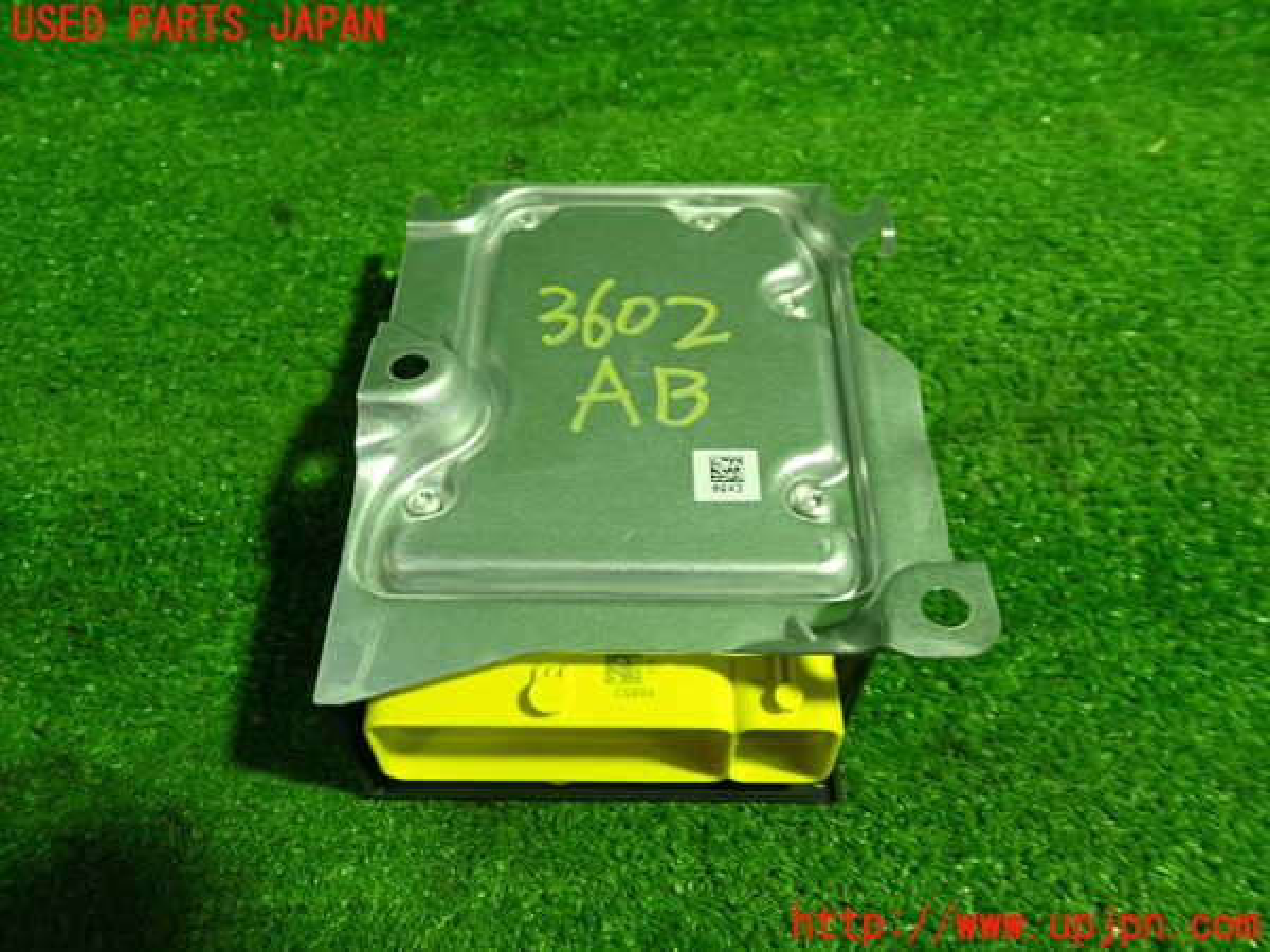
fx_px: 1101
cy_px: 476
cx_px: 635
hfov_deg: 60.0
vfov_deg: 46.8
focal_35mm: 30
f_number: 2.3
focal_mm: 5.4
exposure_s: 1/30
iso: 200
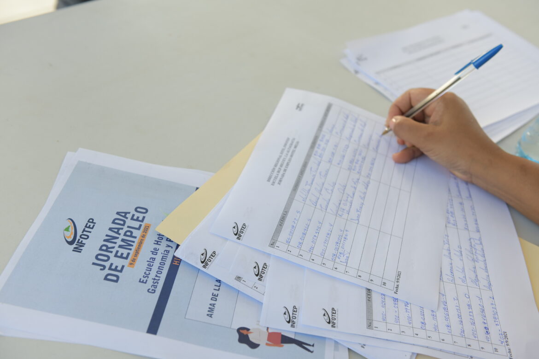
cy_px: 180
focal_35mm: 44
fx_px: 659
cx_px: 270
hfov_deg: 44.5
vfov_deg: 30.5
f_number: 4.5
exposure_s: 1/250
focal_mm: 44
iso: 320
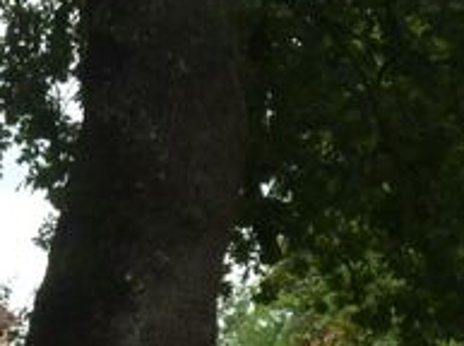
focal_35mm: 374
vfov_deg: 4.0
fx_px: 5004
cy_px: 228
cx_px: -178
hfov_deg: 5.3
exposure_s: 1/320
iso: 160
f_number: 4.3
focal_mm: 14.7
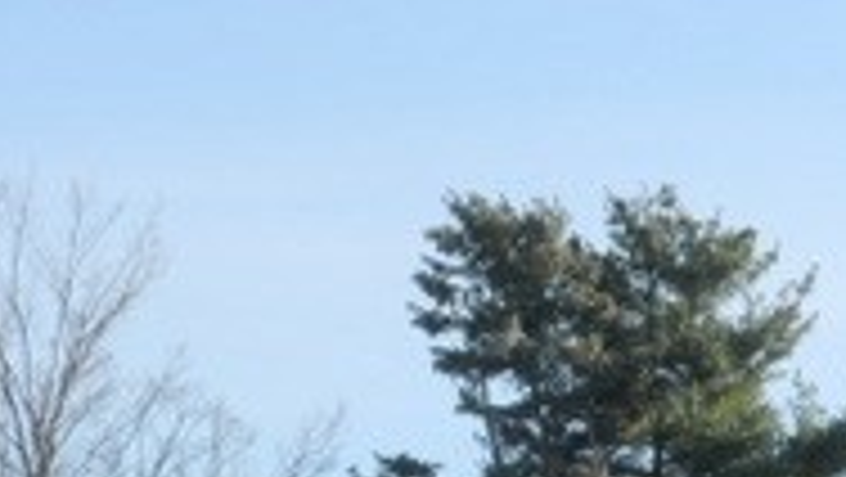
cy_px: 688
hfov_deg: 9.2
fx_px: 5235
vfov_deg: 5.2
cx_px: 693
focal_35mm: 233
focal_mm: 35
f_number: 10
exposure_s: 1/200
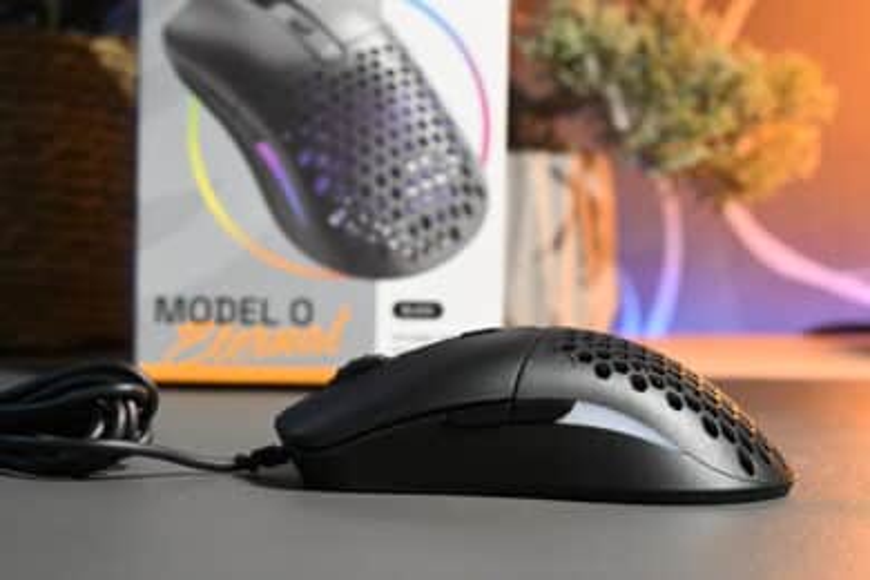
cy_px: 290
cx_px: 435
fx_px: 2537
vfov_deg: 13.0
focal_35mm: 105
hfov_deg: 19.5
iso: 8000
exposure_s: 1/125
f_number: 13
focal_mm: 105
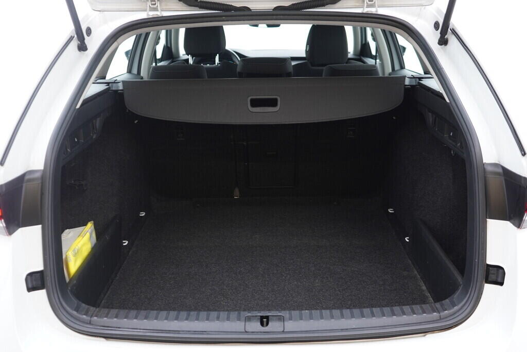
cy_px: 176
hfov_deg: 53.1
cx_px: 264
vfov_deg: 36.9
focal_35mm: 36
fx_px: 527
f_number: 2.8
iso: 250
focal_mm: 24
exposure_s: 1/40
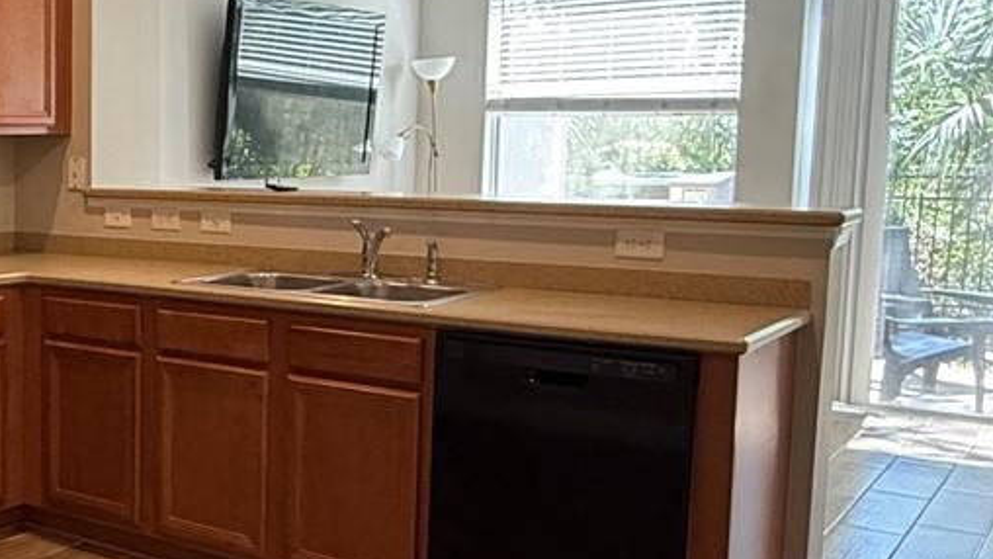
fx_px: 1264
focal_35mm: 48
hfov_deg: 38.3
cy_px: 285
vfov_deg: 24.9
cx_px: 10
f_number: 2.2
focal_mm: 2.22
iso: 200
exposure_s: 1/60
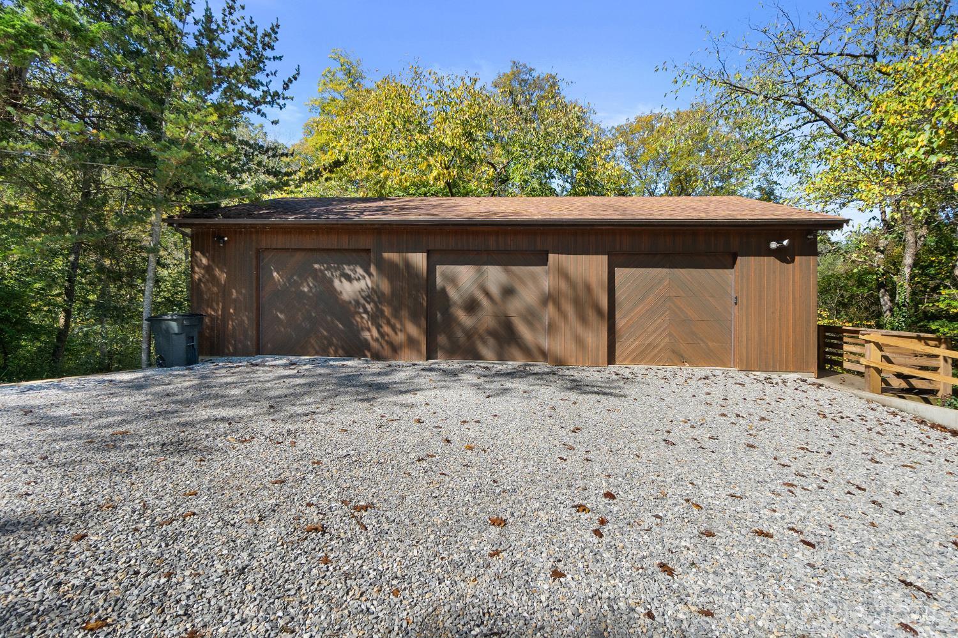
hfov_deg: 100.4
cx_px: 479
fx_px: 399
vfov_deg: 77.3
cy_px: 319
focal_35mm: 15
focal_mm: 10
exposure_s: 1/250
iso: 400
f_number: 8
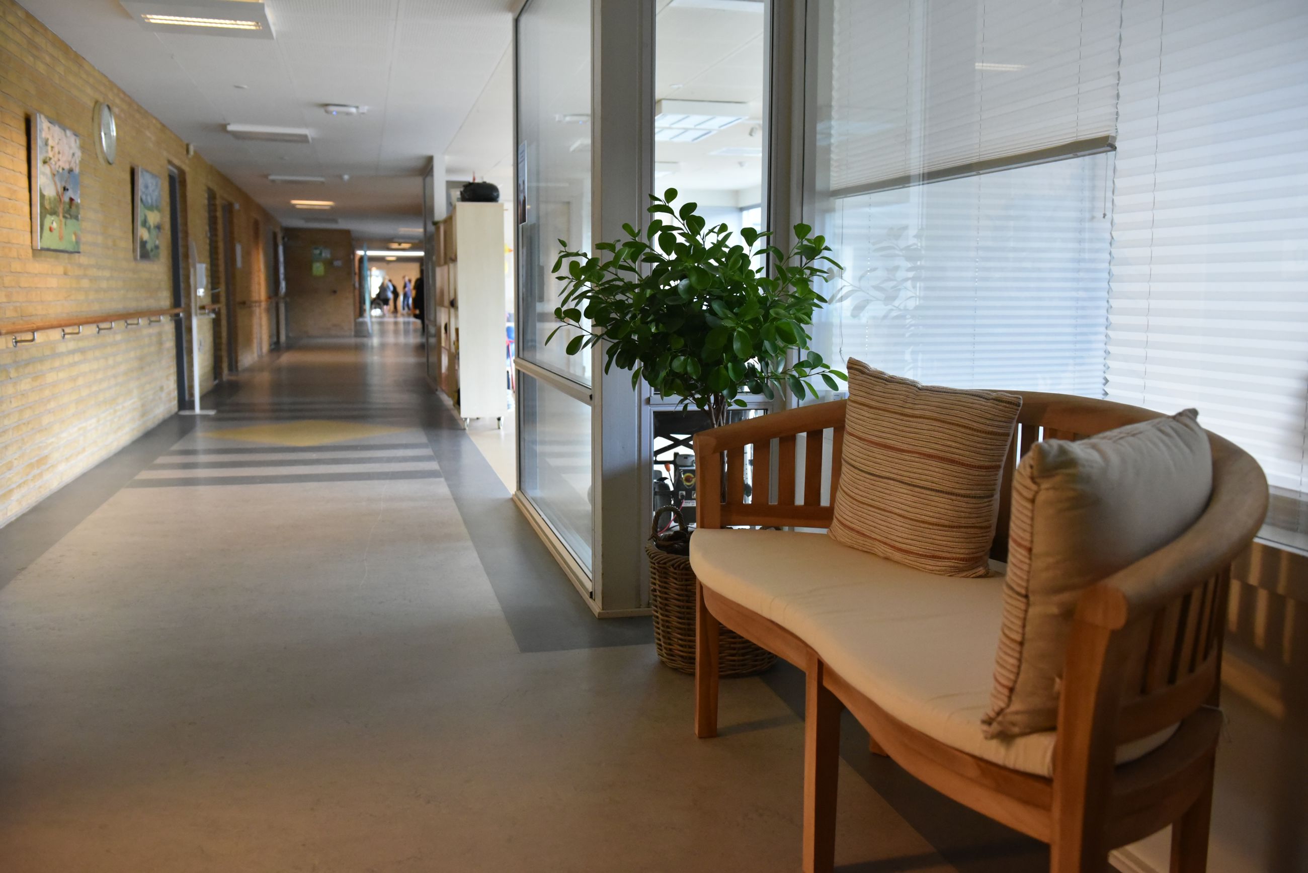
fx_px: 1163
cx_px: 654
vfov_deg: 41.2
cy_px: 436
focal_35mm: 32
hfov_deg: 58.7
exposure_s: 1/400
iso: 6400
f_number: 3.5
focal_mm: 32
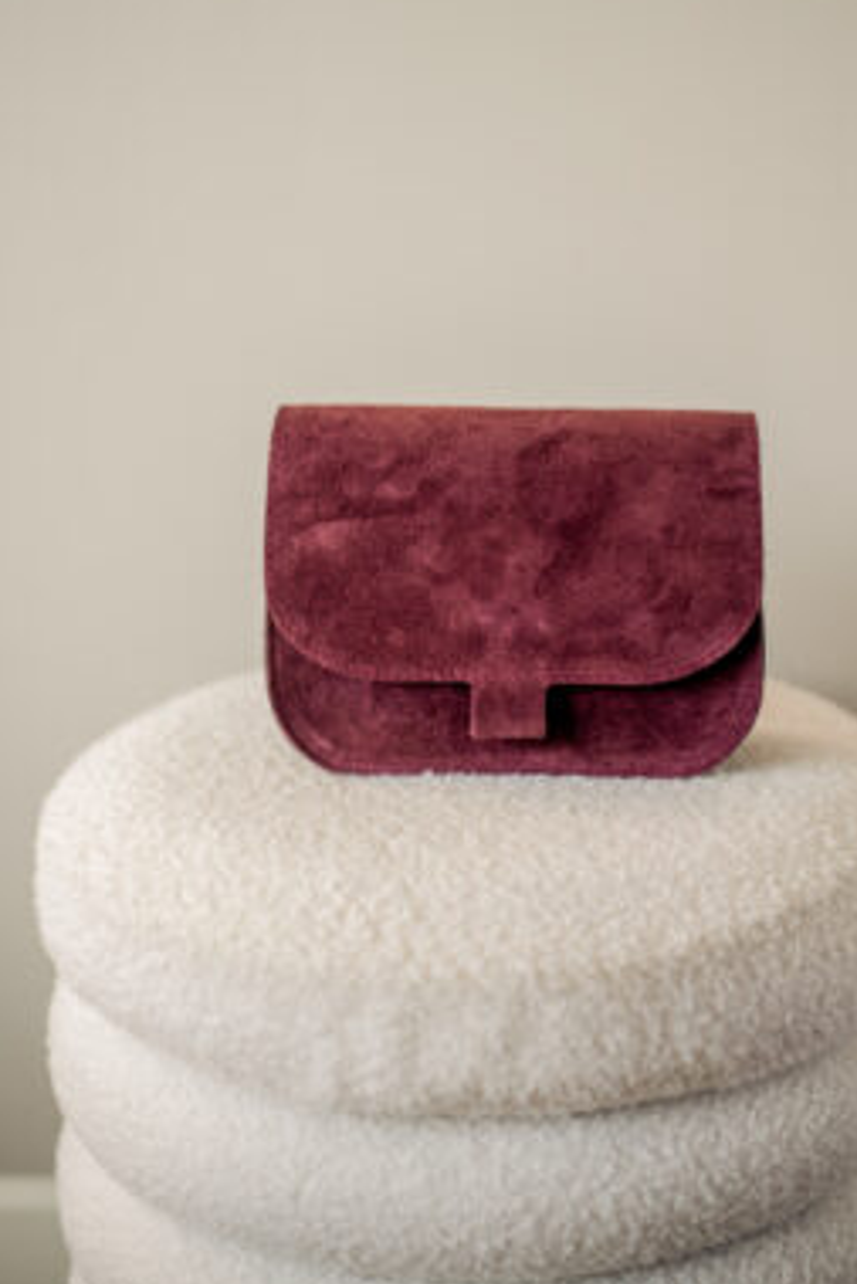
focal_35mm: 64
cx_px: 491
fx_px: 2283
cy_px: 500
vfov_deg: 31.3
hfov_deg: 21.2
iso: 640
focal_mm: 50
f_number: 1.8
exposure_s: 1/800
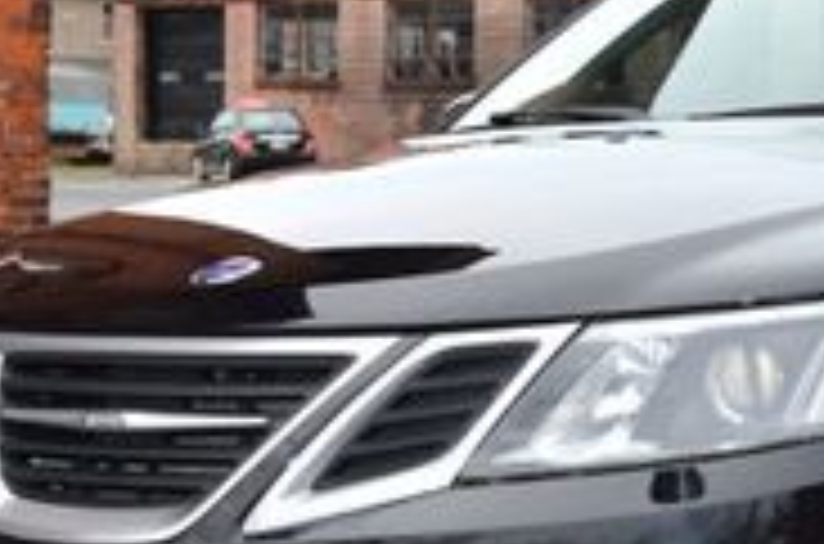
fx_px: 2877
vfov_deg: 10.8
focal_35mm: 126
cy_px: 391
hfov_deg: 15.9
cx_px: 856
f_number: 4
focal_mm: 24
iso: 200
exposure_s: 1/160
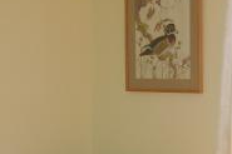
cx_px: 203
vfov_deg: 10.8
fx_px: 798
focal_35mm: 124
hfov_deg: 16.3
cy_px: 197
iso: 91
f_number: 2.9
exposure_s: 1/26.1
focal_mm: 6.3
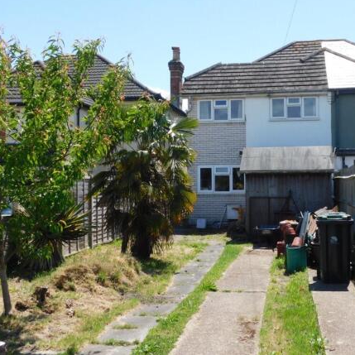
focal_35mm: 48
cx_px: 210
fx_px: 557
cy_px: 175
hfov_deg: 35.3
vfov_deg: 35.4
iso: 125
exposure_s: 1/800
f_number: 3.6
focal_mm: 7.1
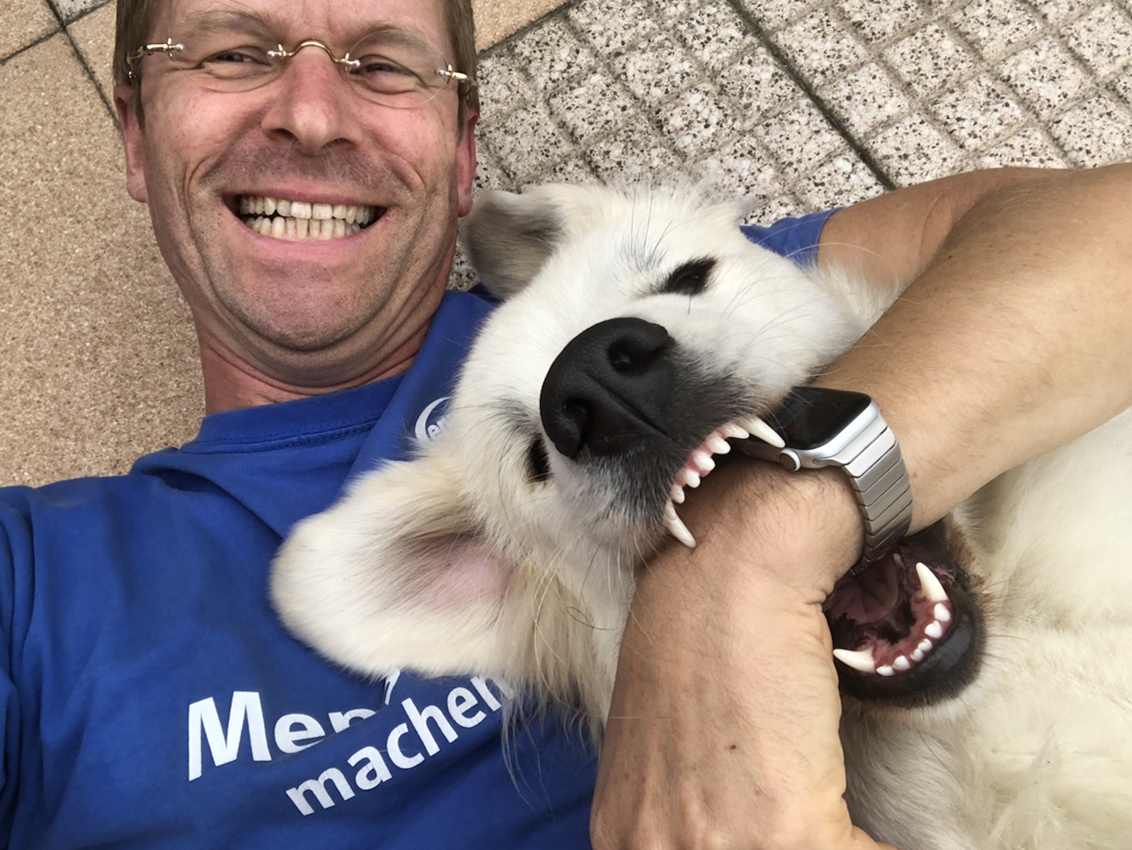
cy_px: 427
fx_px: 1178
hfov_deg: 51.3
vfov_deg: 39.7
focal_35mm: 36
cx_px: 543
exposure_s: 1/322
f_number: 2.2
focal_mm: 2.87
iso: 20
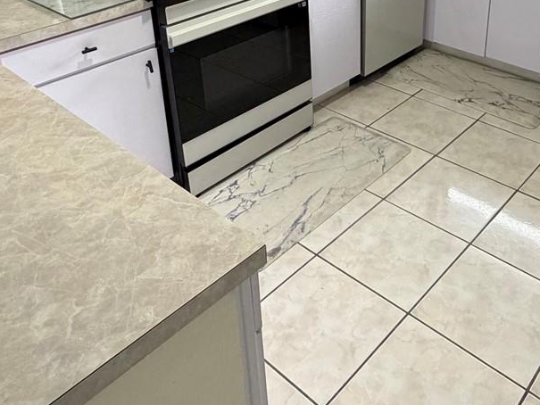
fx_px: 577
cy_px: 16
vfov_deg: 35.6
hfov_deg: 49.3
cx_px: 360
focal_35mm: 37
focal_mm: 2.22
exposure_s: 1/79
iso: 320
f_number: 2.2
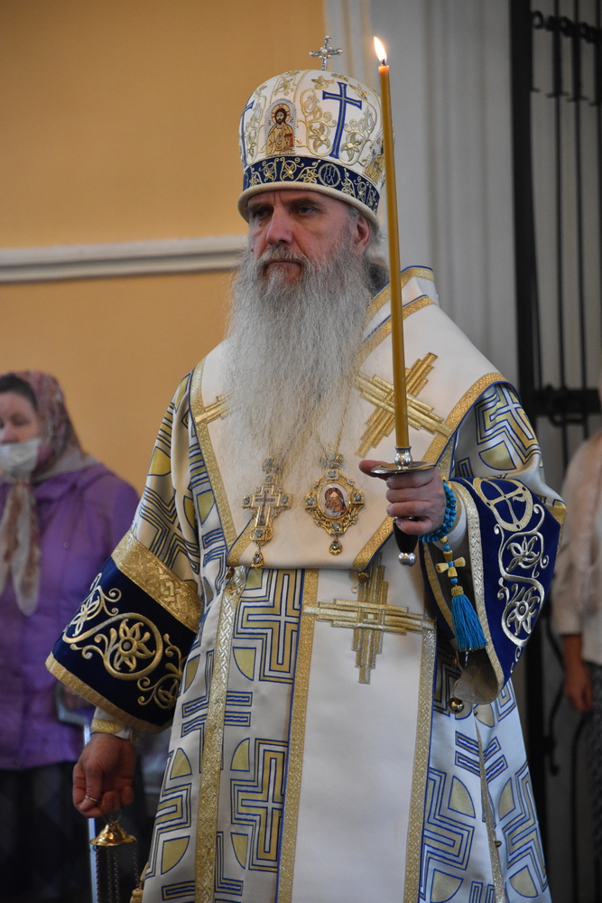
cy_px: 452
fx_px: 3009
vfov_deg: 17.1
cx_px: 301
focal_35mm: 120
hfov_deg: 11.4
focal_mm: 80
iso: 2200
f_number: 4
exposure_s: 1/125
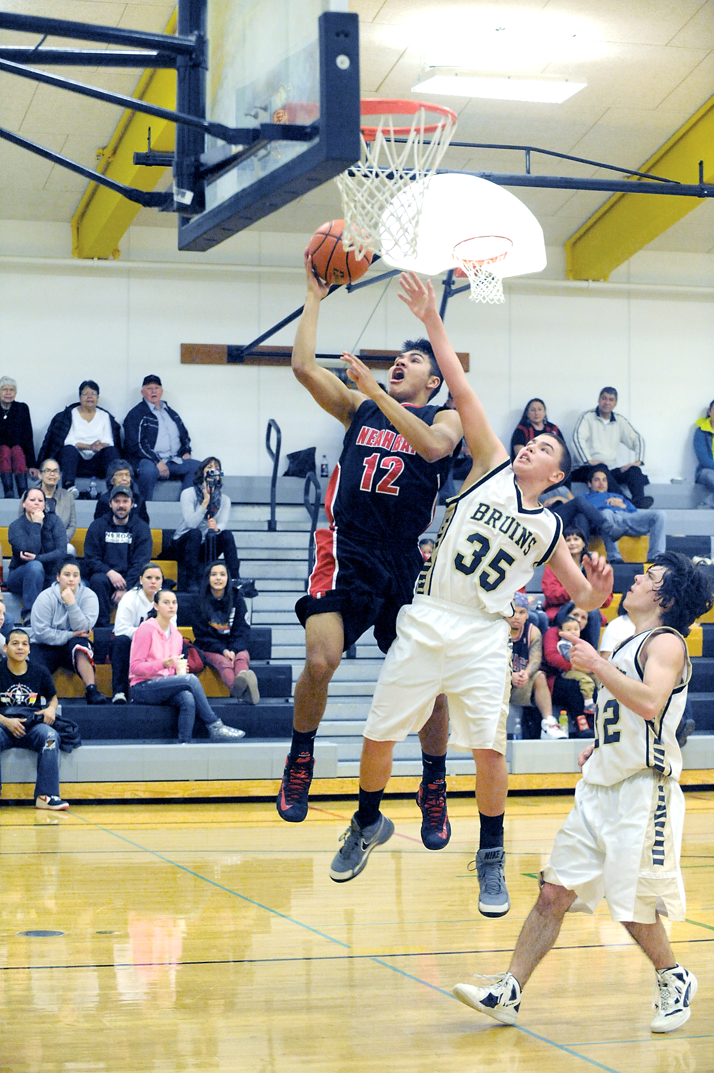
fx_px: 2442
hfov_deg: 16.6
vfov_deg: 24.8
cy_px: 536
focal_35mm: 82
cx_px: 357
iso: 6400
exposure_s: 1/640
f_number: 4.5
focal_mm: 82
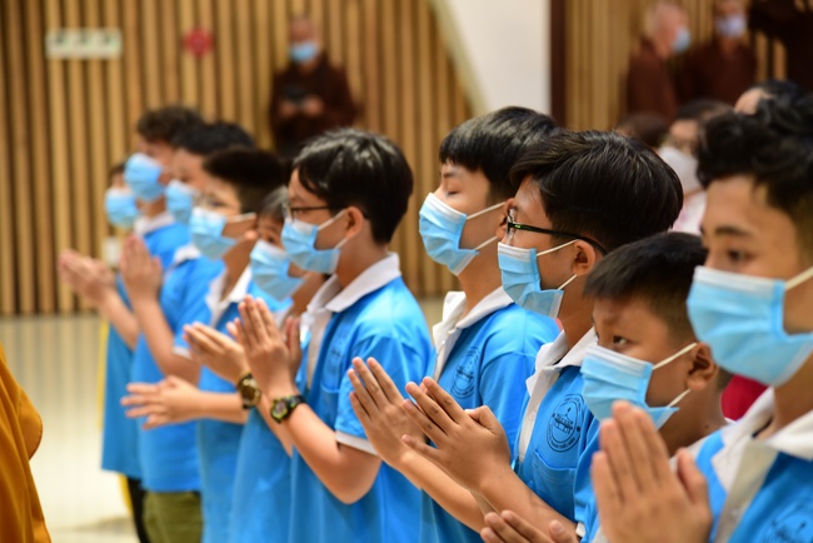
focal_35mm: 120
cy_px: 272
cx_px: 406
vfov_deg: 11.4
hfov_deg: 17.1
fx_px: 2711
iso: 800
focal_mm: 120
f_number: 4.5
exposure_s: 1/30
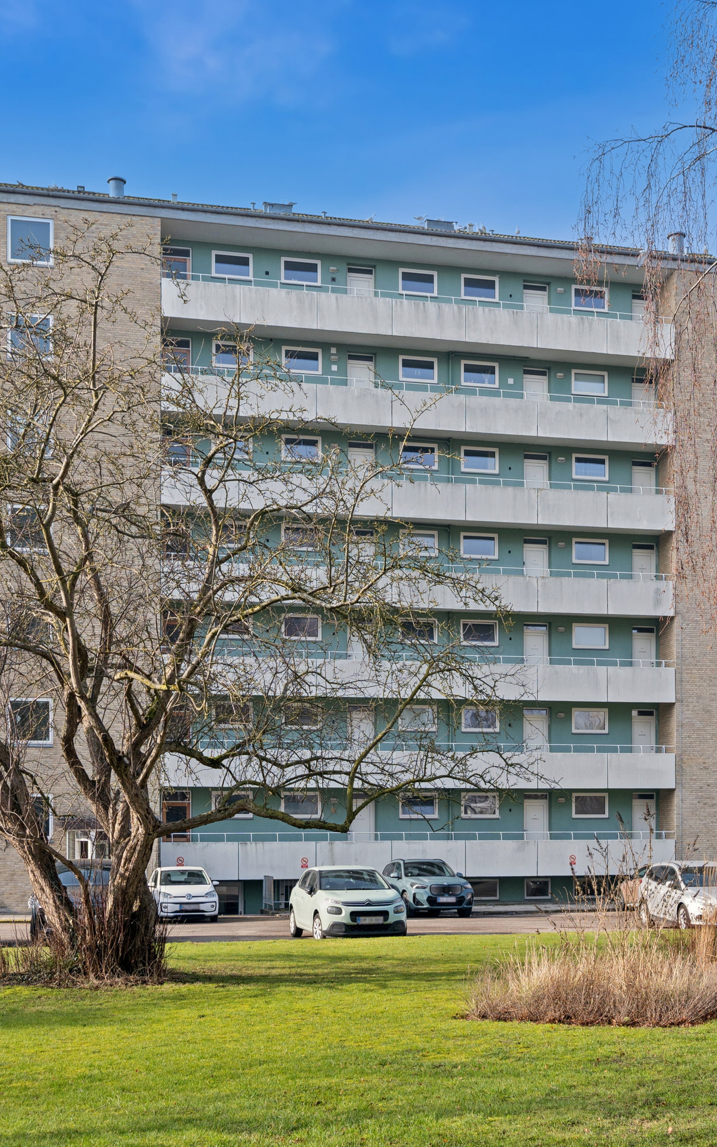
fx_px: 1244
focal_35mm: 40
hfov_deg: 32.1
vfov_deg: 49.5
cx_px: 386
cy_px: 564
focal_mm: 25.5
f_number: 6.3
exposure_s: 1/320
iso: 250
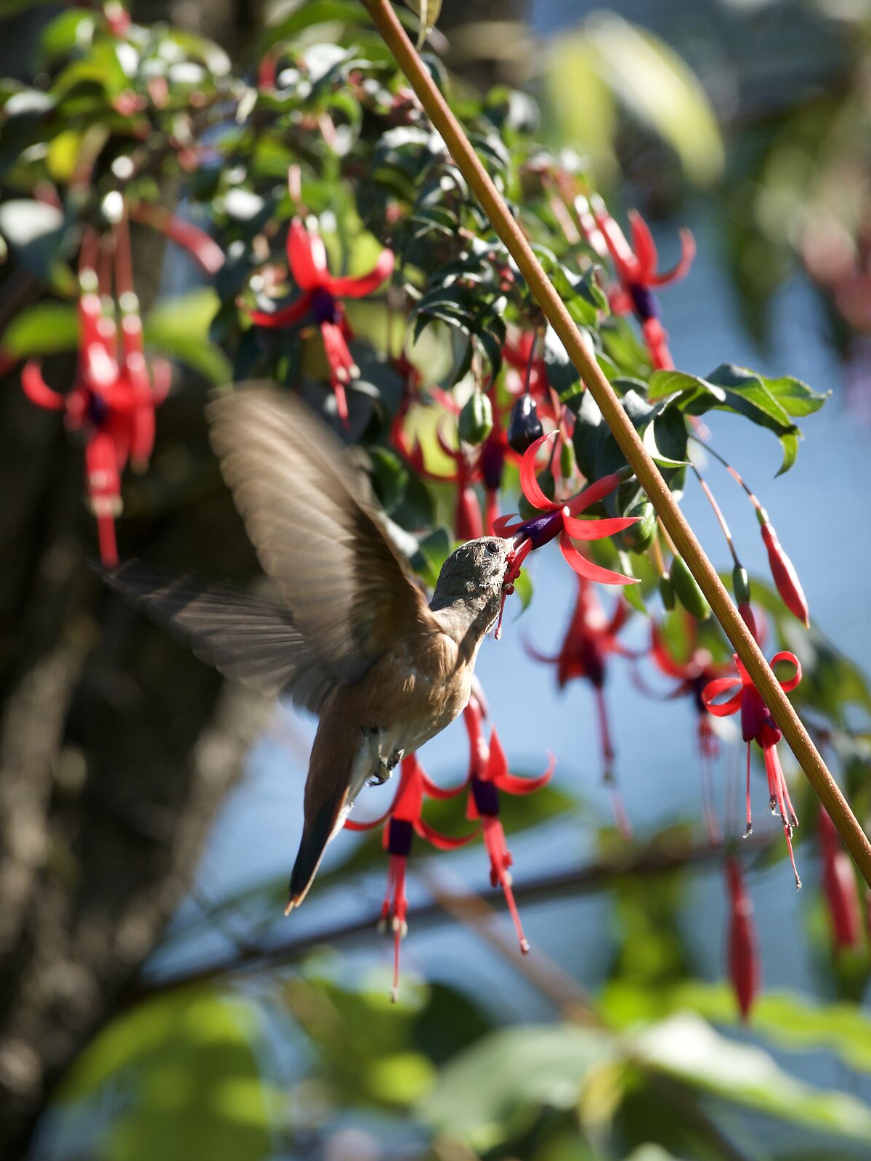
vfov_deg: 2.7
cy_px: 581
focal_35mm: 722
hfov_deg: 2.1
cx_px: 442
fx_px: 24226
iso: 800
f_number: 6.3
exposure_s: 1/500
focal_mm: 500
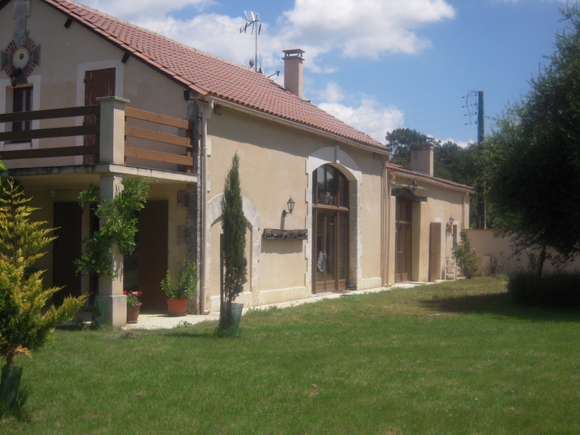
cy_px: 218
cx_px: 290
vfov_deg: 29.1
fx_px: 838
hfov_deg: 38.2
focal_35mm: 50
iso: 100
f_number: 7
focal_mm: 8.9
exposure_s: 1/400
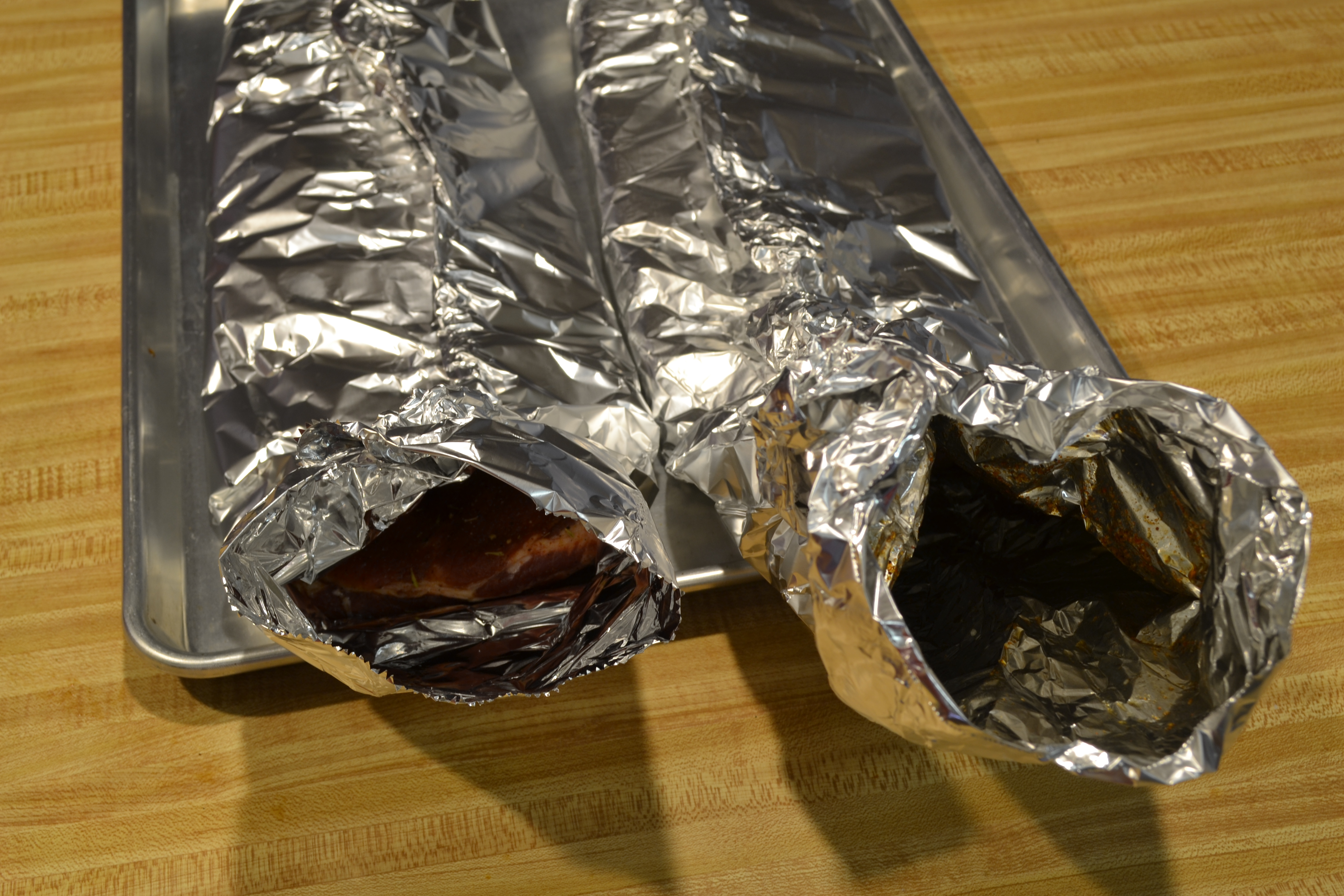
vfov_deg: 28.1
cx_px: 672
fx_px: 1792
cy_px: 448
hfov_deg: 41.1
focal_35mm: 48
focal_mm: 32
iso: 100
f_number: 9
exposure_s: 1.3
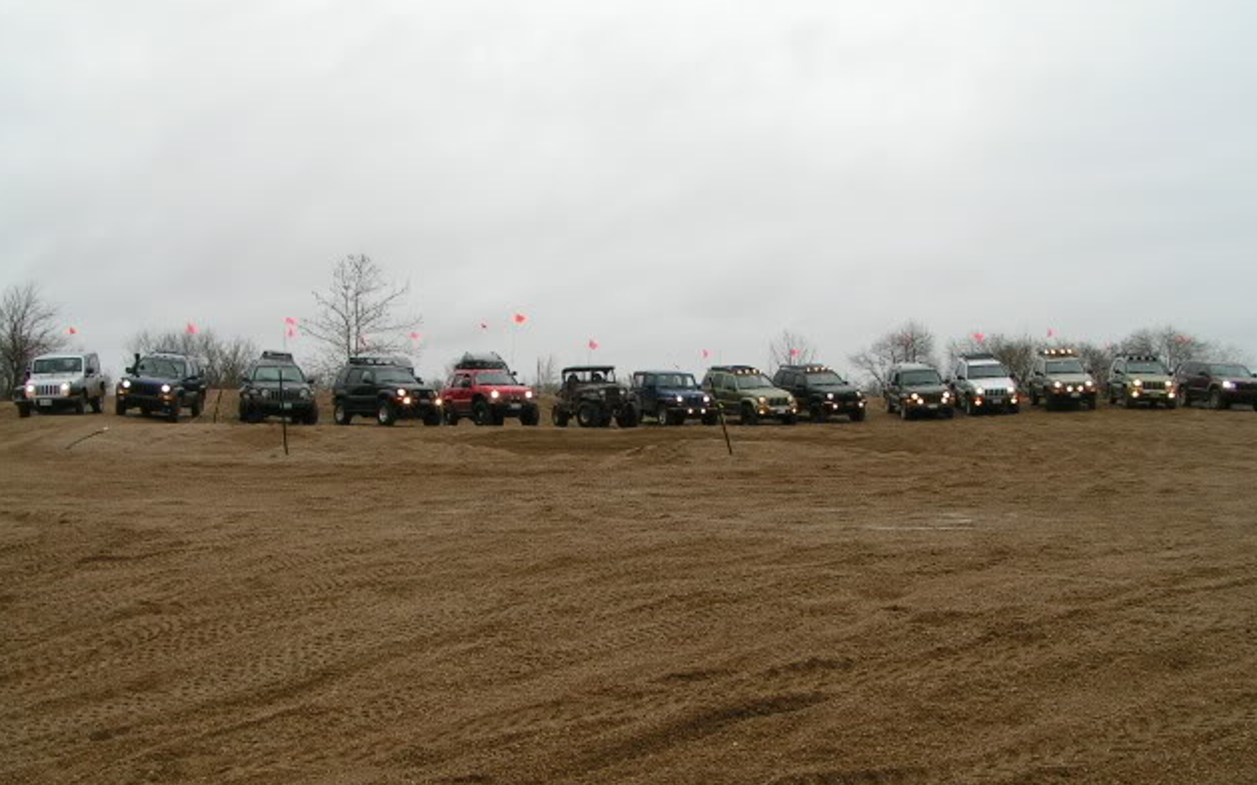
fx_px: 1404
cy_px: 461
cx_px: 631
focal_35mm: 41
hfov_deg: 48.2
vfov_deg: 31.2
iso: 50
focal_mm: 5.8
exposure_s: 1/80
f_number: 5.6
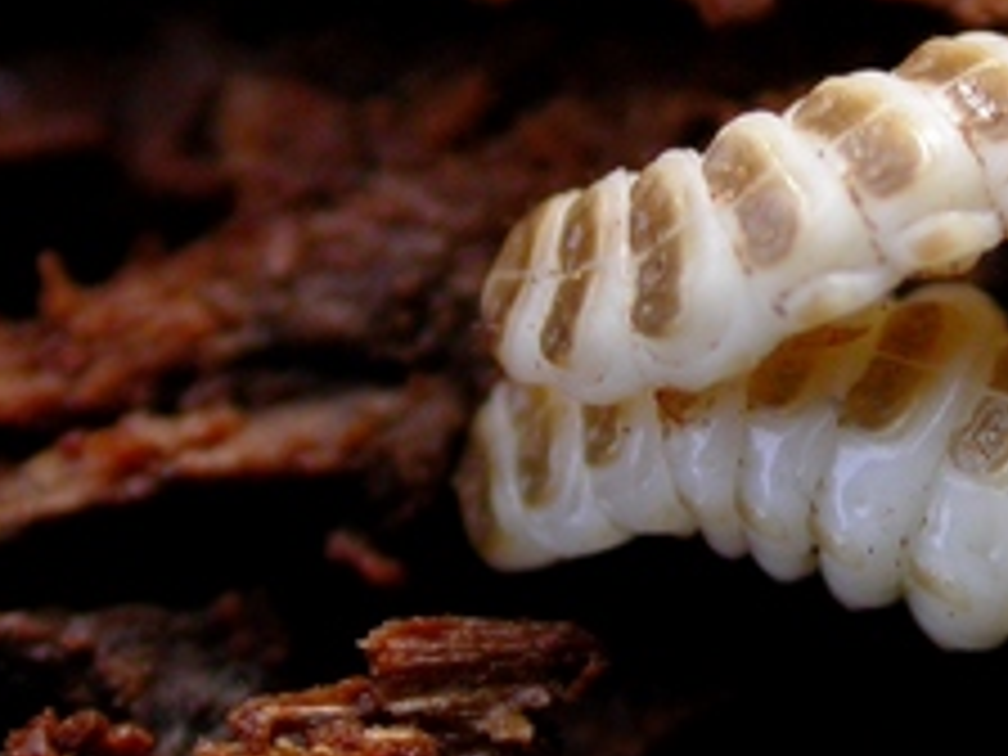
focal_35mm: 223
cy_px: 340
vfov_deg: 6.7
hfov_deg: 8.8
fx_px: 6494
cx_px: 1053
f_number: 3.9
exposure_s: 1/87
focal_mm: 20.8
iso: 100
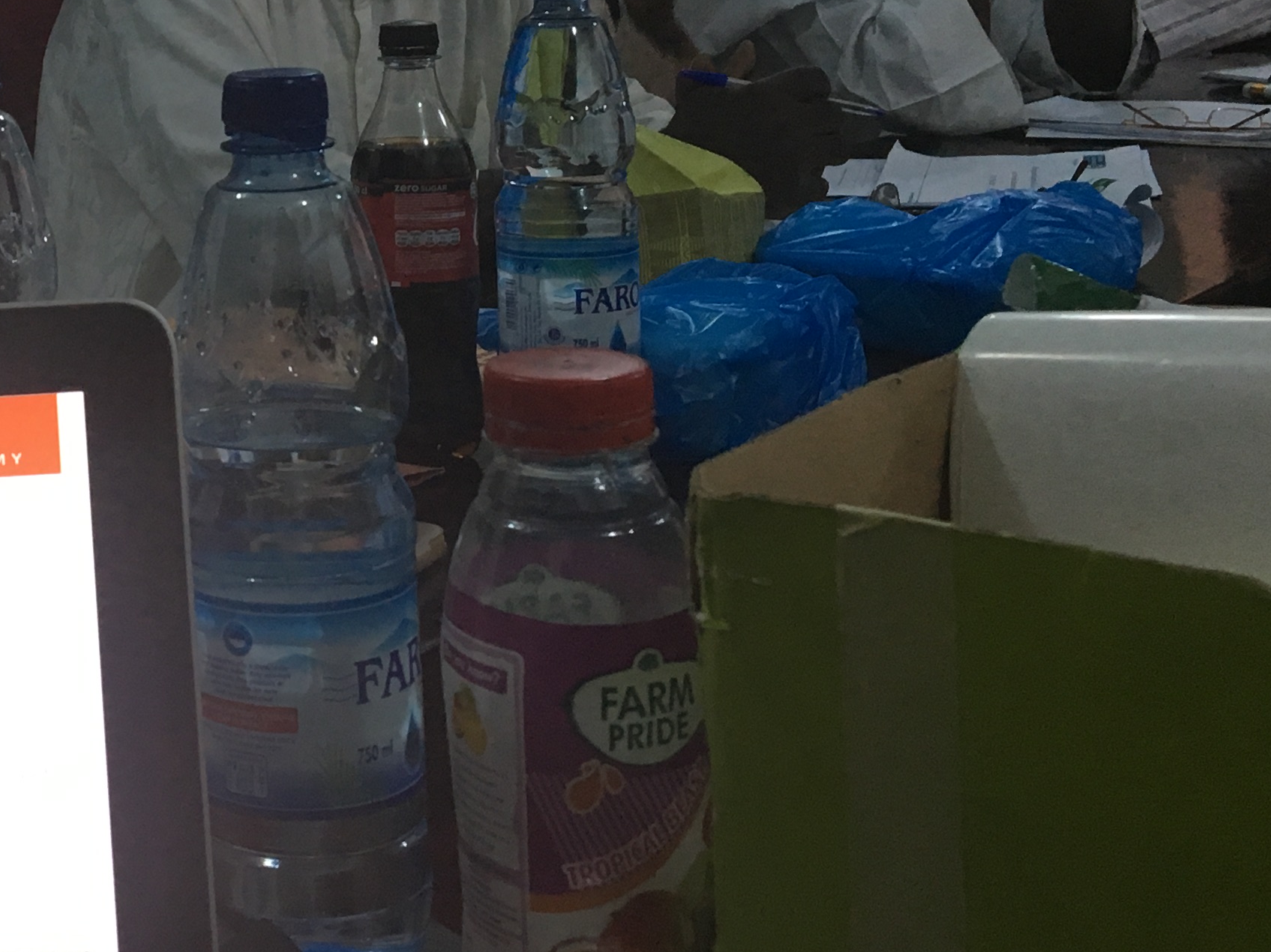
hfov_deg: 26.8
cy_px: 76
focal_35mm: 69
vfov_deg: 20.8
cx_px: 42
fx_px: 2533
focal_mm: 4.15
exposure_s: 1/33
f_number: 2.2
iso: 100
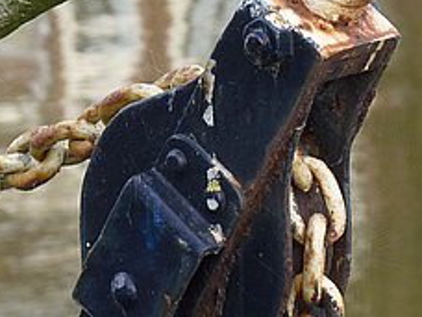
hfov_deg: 4.8
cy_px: 186
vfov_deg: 3.6
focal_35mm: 417
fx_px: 5084
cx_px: 210
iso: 160
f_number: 3.7
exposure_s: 1/160
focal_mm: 34.2
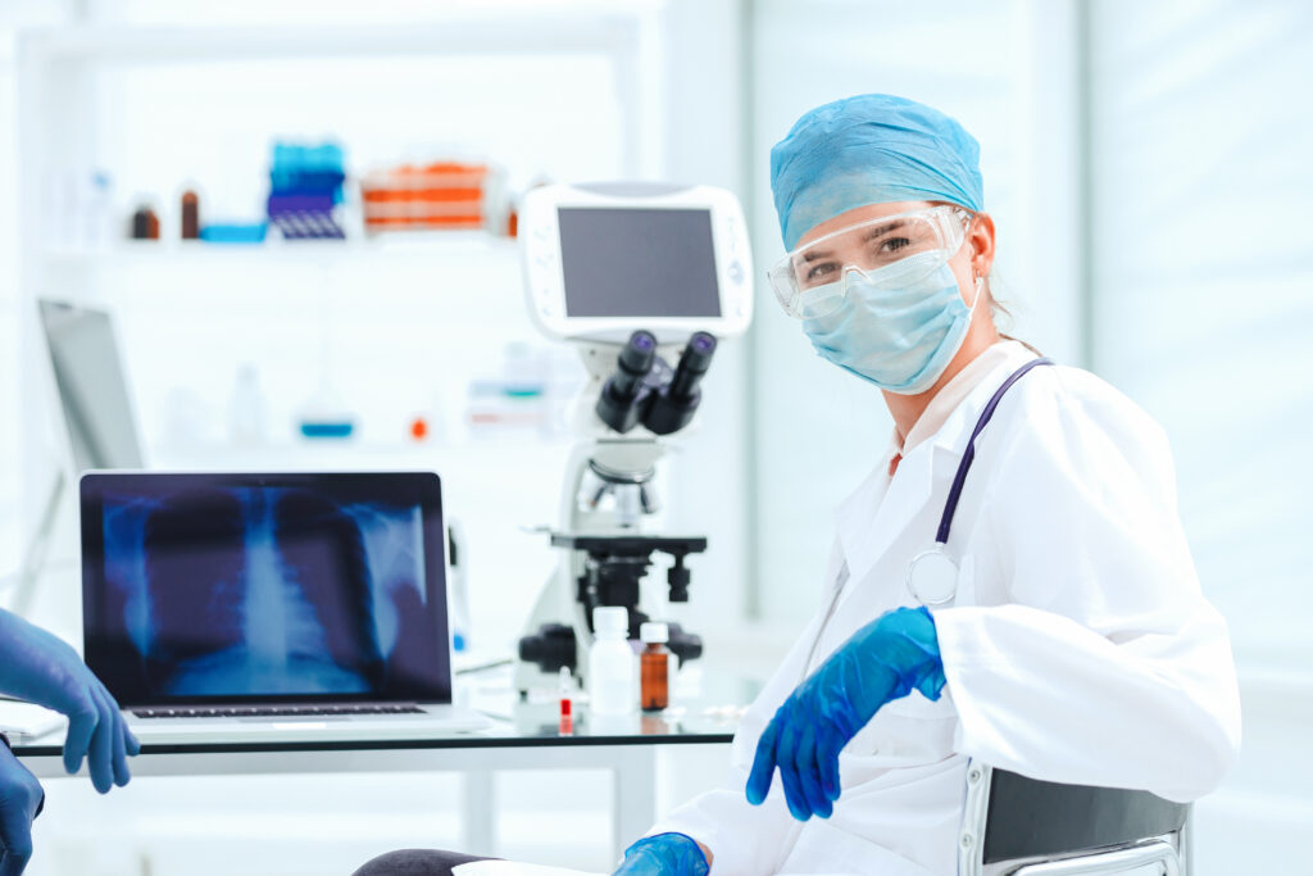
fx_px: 3830
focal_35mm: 105
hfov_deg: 19.5
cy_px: 438
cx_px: 656
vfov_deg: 13.0
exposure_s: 1/320
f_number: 3.2
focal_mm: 105
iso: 125
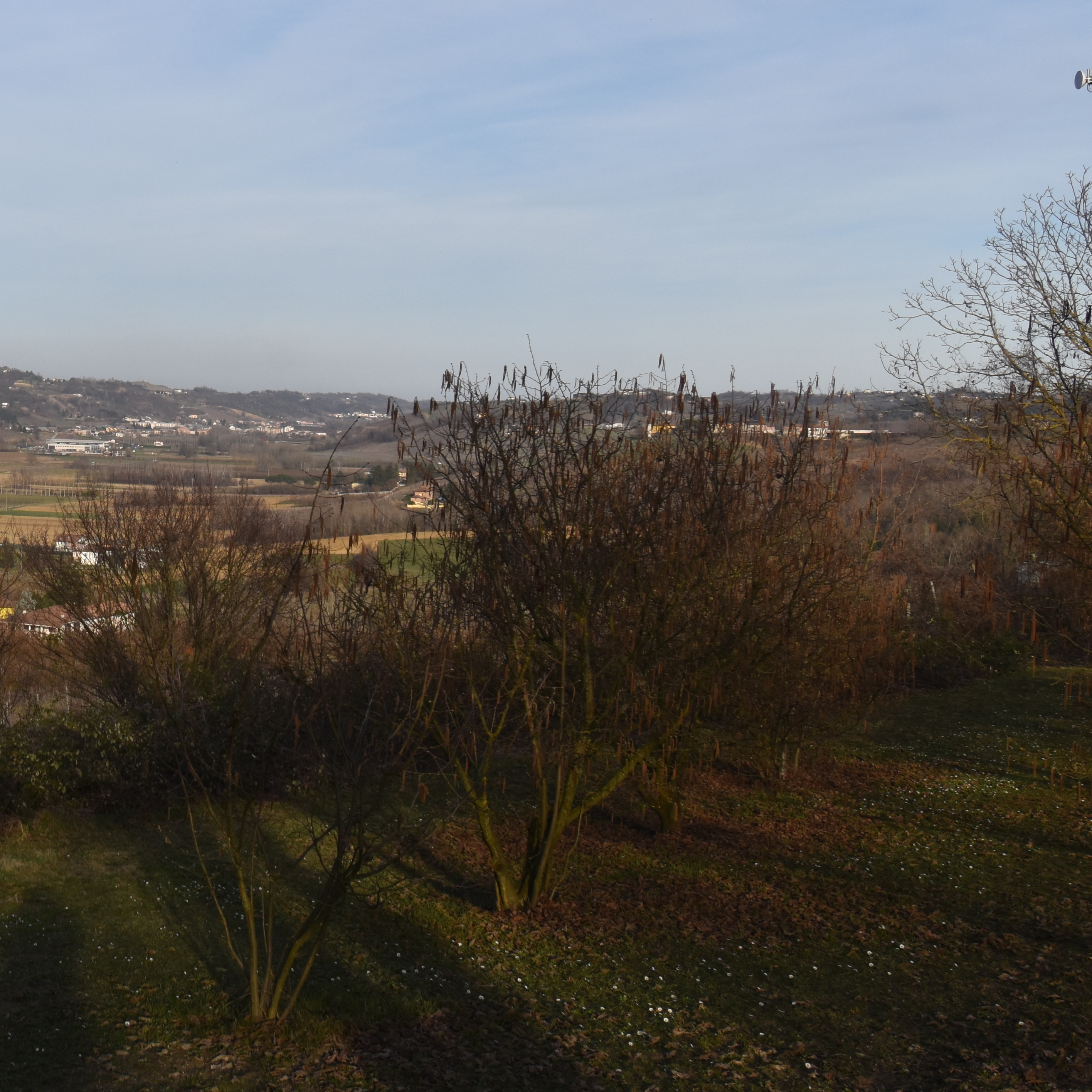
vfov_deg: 31.4
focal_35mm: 54
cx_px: -47
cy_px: 350
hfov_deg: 29.2
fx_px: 1927
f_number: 10
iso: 200
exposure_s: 1/400
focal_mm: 20
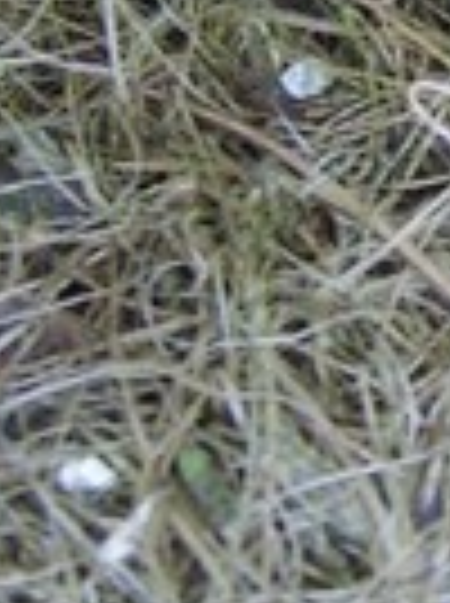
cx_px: 945
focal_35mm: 201
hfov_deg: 7.1
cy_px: -86
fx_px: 3495
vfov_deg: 9.7
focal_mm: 5.8
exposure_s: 1/30
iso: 69
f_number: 2.8
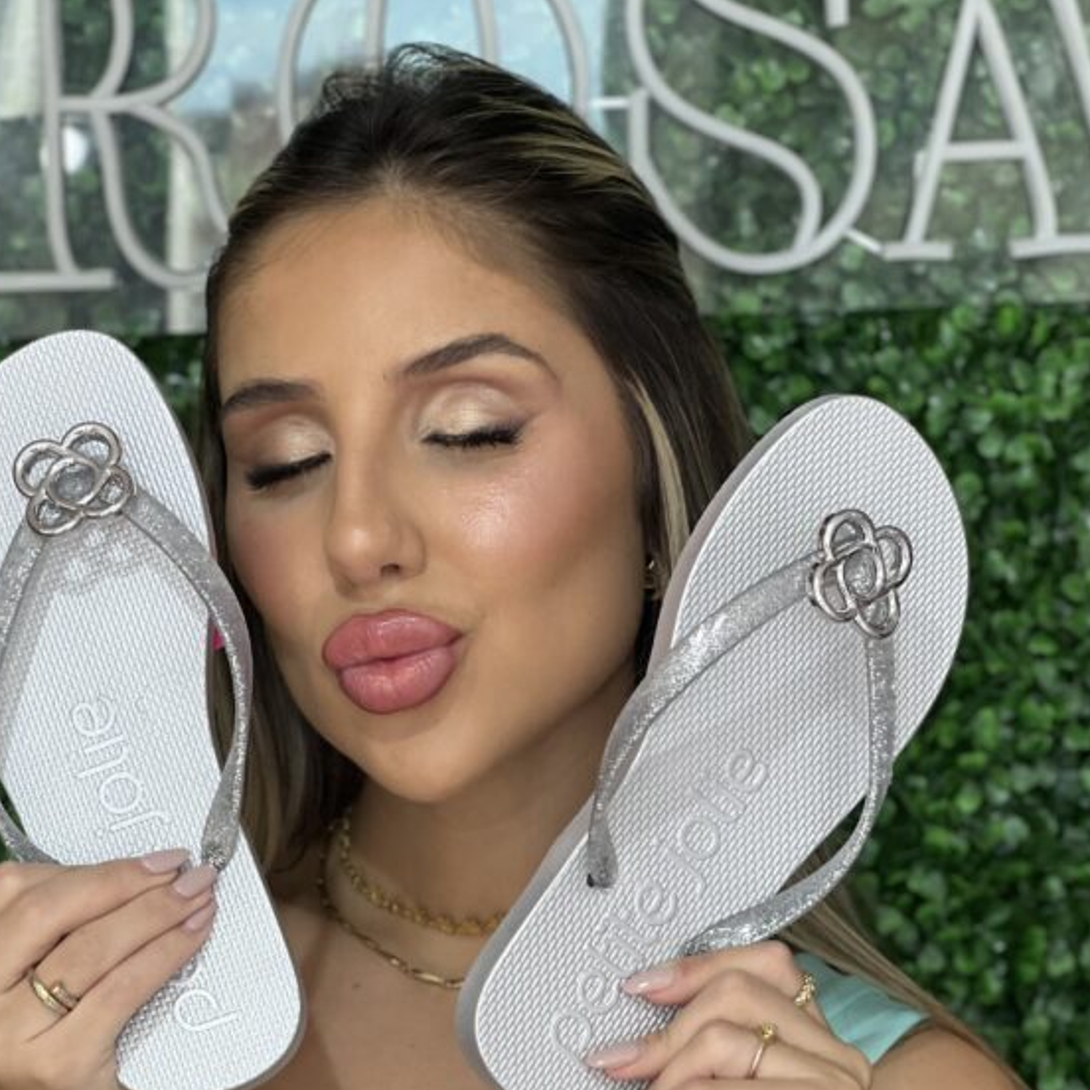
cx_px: 442
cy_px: 913
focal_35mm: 115
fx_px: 4097
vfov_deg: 15.0
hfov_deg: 15.1
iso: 160
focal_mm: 9
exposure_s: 1/120
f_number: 2.8
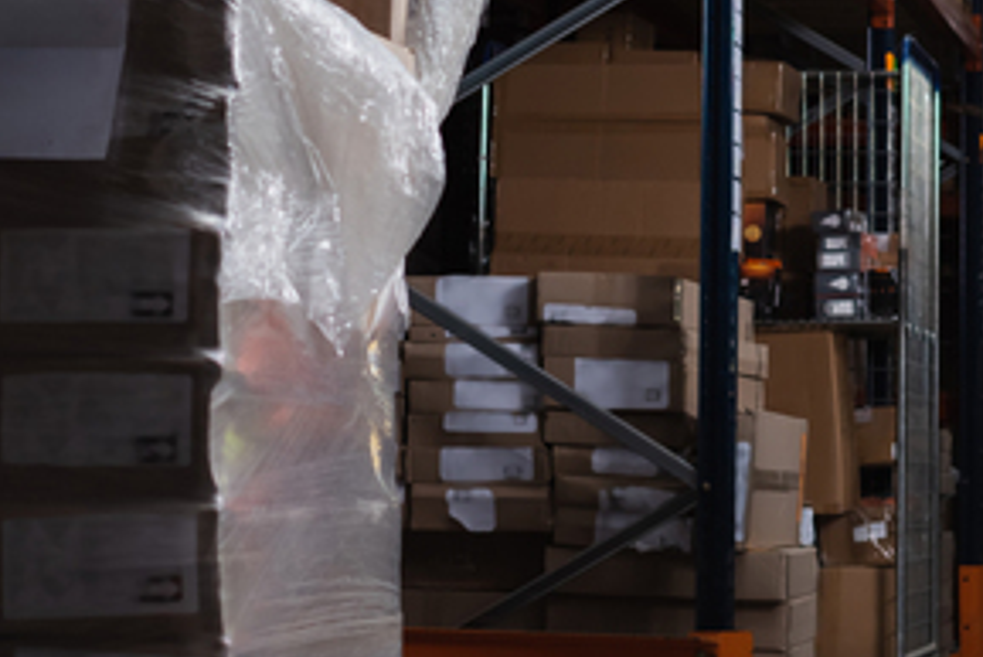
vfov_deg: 11.2
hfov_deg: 16.9
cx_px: 459
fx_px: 3305
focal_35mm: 121
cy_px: -12
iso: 31
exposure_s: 1/200
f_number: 3.2
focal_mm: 35
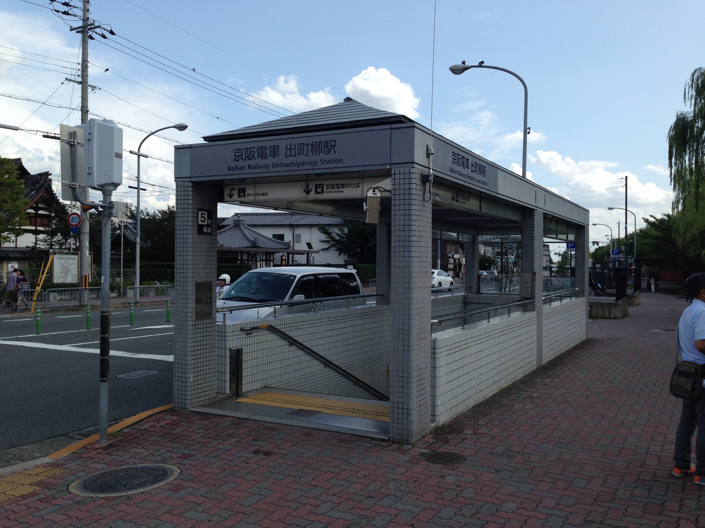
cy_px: 264
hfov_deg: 55.4
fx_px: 672
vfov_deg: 42.9
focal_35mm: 33
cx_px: 352
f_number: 2.4
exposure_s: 1/1642
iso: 50
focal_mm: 4.12
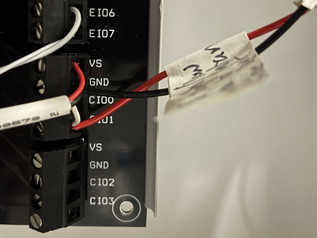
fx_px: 403
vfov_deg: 32.8
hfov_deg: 42.5
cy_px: 95
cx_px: 112
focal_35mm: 44
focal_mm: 5.1
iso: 800
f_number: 1.6
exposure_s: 1/9
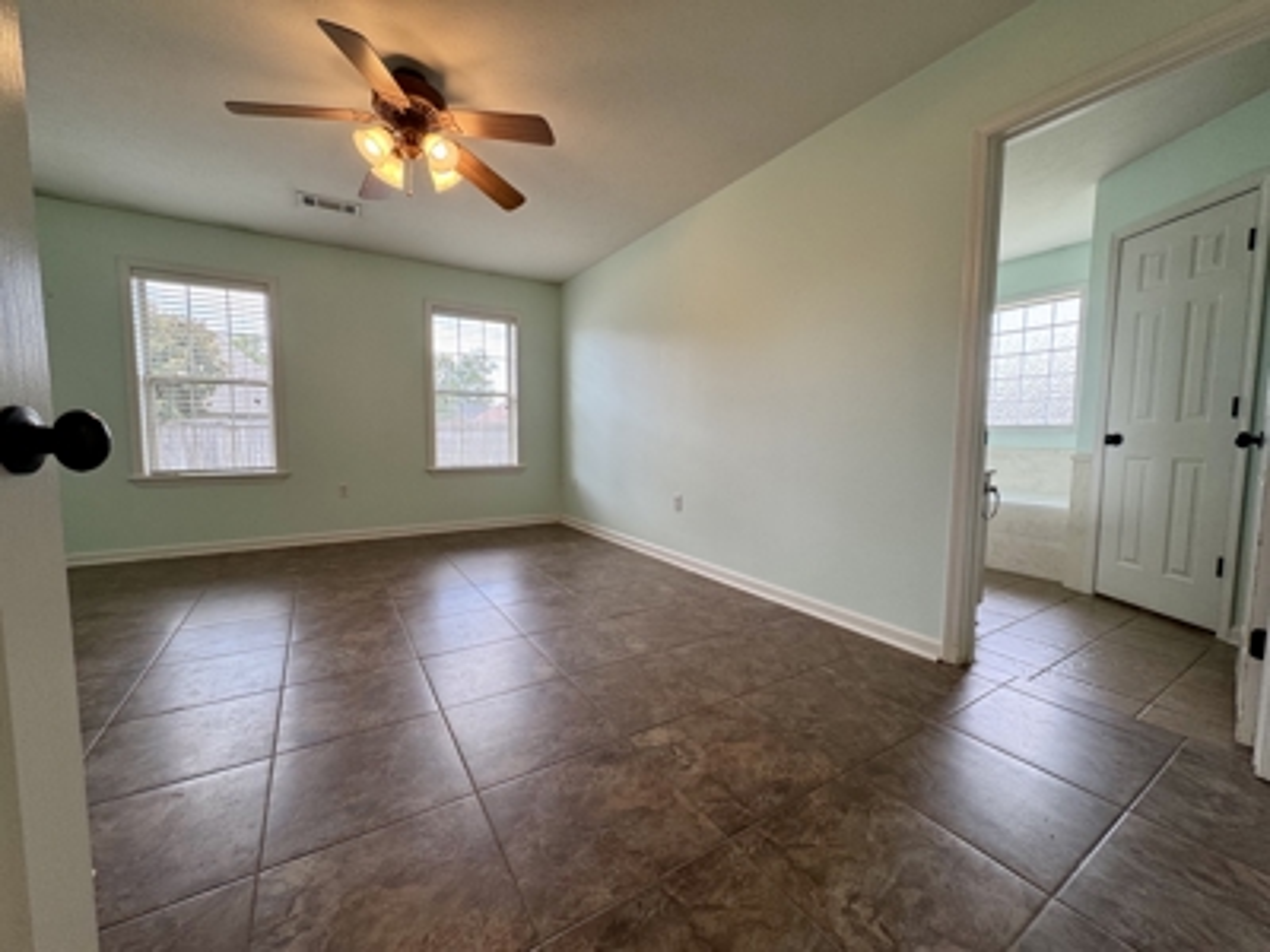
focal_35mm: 14
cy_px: 476
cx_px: 635
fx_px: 514
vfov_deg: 85.7
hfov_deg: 102.1
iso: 125
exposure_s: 1/120
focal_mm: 2.22
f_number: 2.2
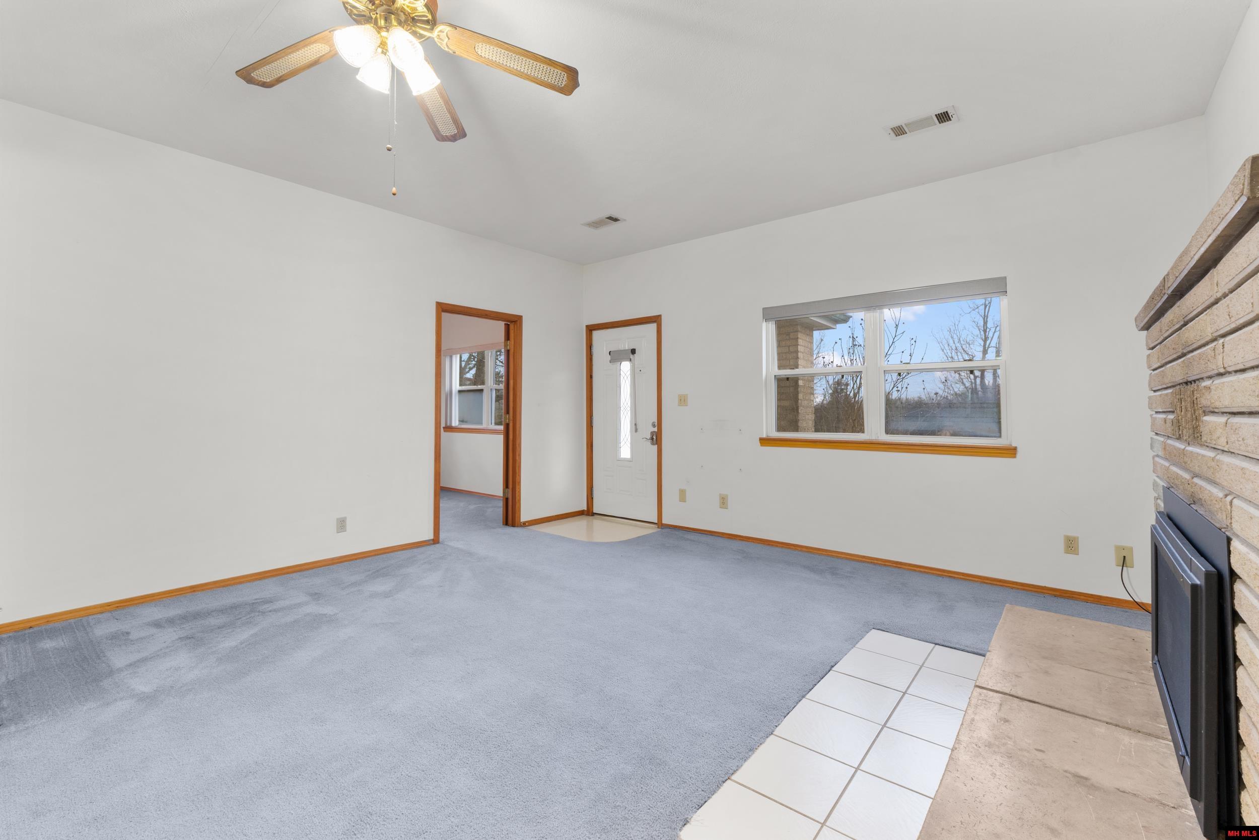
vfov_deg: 77.3
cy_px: 420
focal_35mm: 15
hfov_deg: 100.4
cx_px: 630
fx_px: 525
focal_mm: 10
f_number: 9
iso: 200
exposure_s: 1.3
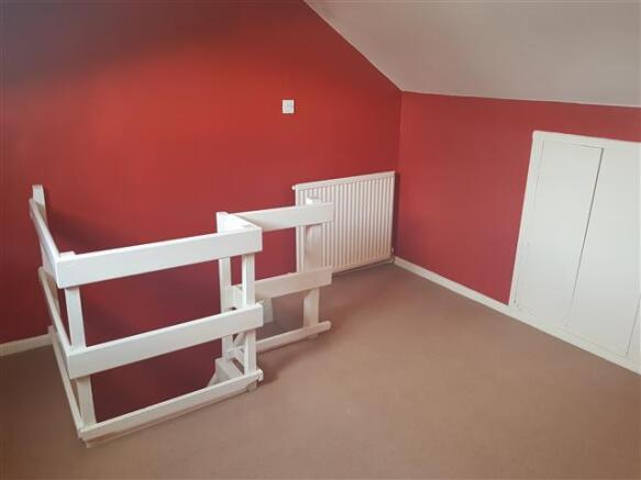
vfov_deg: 53.0
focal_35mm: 26
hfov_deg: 67.3
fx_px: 481
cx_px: 320
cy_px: 240
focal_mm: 4.2
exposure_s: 1/21
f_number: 1.7
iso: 200
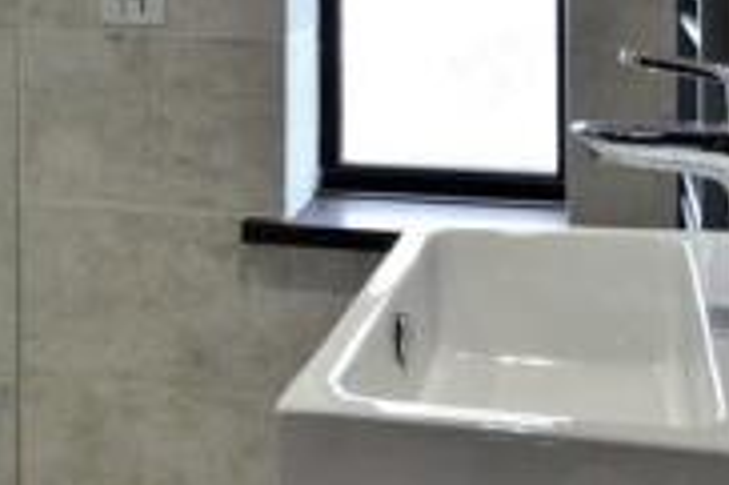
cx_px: 200
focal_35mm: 54
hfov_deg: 36.2
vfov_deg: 22.9
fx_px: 1092
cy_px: -100
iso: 800
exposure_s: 1/40
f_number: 8
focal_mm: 10
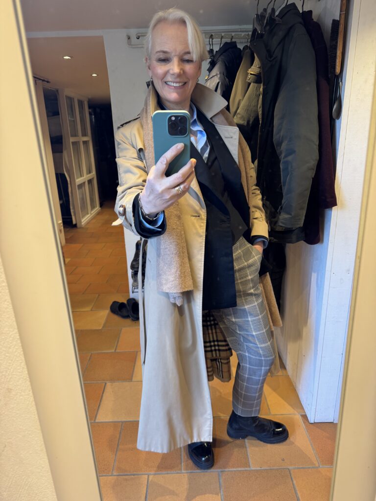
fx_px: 348
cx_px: 188
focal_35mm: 24
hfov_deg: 56.8
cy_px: 250
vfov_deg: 71.6
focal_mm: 6.76
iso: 125
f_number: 1.78
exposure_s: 1/50
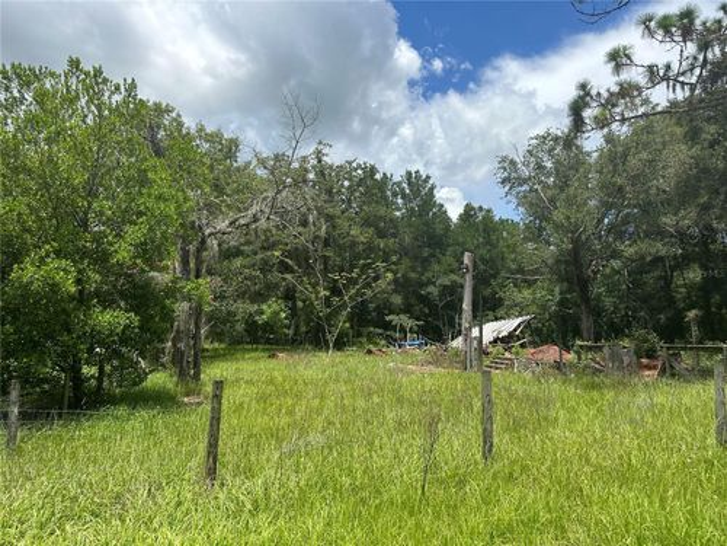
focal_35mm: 24
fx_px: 504
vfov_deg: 56.8
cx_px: 364
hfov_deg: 71.6
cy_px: 273
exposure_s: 1/5000
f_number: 1.78
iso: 80
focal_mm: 6.86
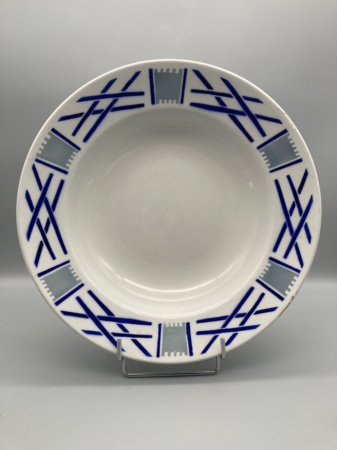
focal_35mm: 28
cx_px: 168
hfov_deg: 49.7
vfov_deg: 63.4
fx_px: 363
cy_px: 225
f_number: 1.8
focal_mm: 3.99
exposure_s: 1/122
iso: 20
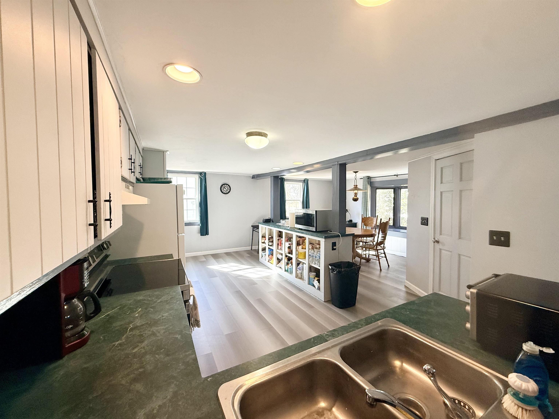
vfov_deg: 85.7
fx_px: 226
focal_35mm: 14
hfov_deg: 102.1
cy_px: 210
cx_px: 280
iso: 125
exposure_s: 1/120
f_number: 2.2
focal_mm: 2.22
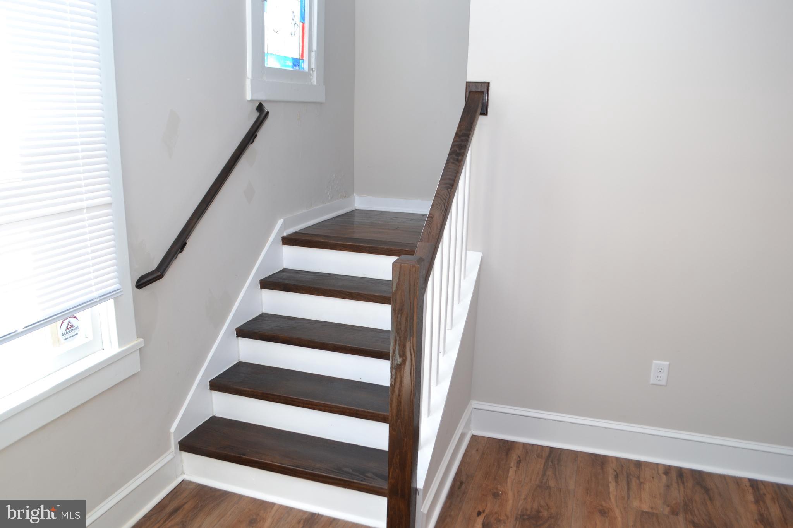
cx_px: 396
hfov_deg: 67.4
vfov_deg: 47.9
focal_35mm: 27
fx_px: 595
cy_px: 264
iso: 400
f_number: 4.5
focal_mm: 18
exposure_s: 1/80
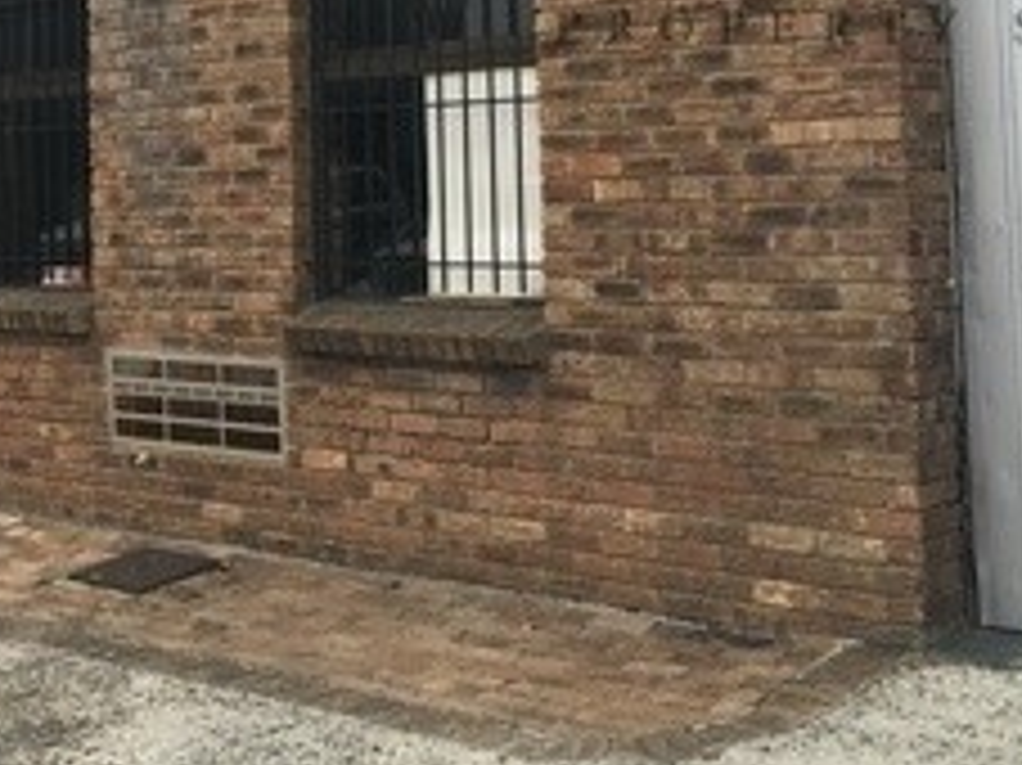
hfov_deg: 30.0
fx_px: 1889
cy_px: 79
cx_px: 333
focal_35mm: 64
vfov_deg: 22.4
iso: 25
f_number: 2.2
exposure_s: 1/102
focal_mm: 4.15
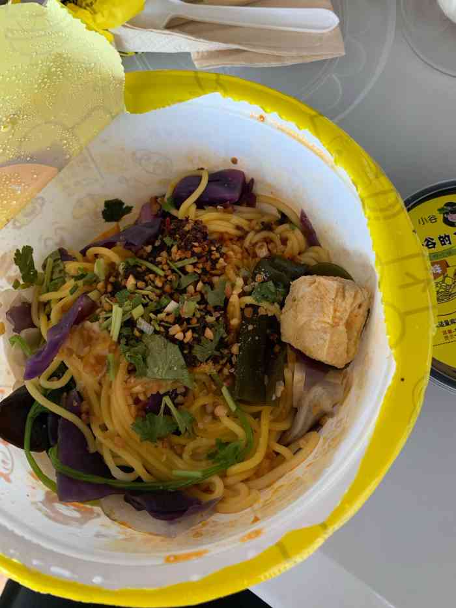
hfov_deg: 53.1
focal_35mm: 26
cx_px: 228
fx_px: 457
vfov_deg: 67.3
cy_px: 304
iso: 160
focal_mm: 4.25
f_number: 1.8
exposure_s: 1/60
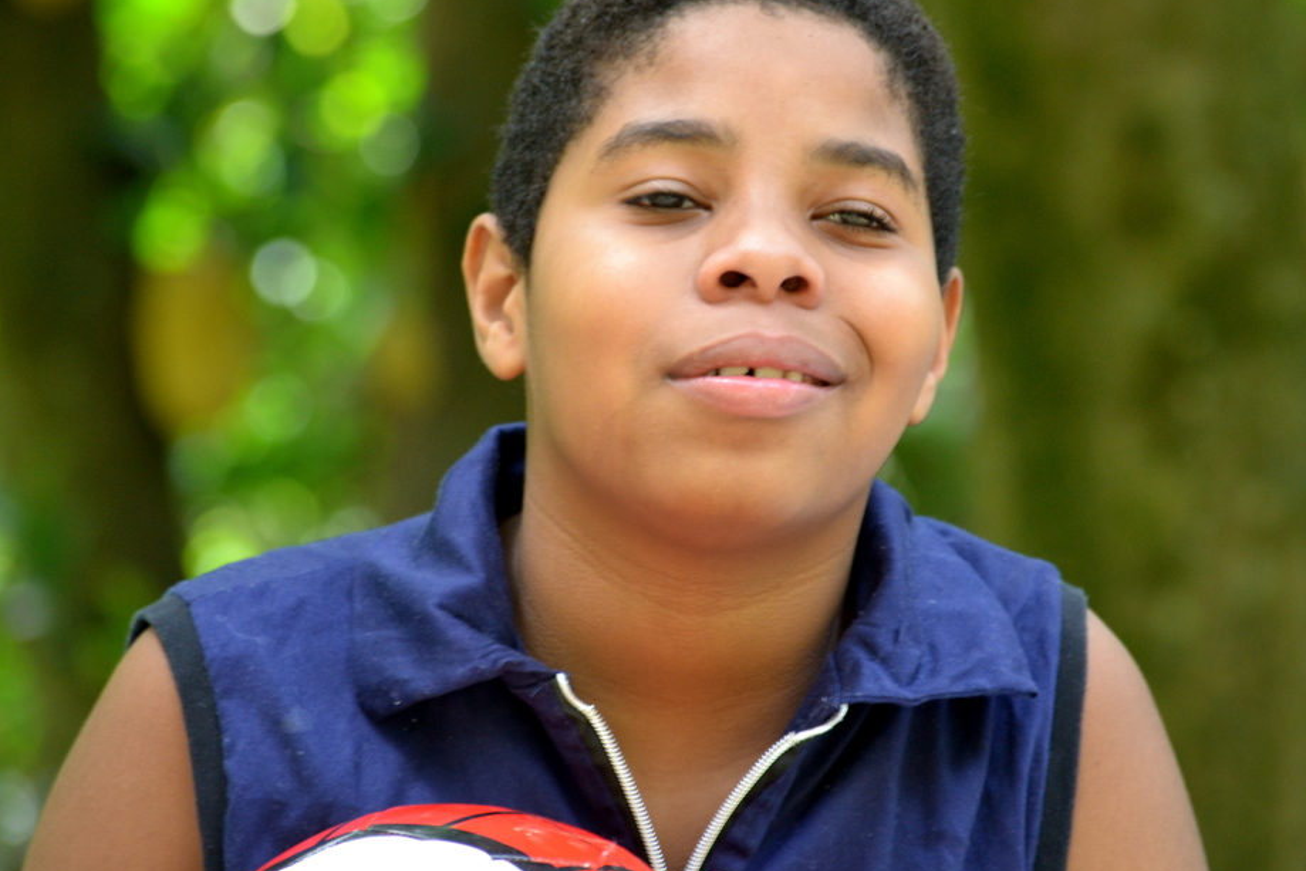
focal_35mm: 235
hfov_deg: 8.8
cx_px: 705
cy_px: 412
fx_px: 8526
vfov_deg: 5.8
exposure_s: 1/60
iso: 720
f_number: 4.8
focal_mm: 120
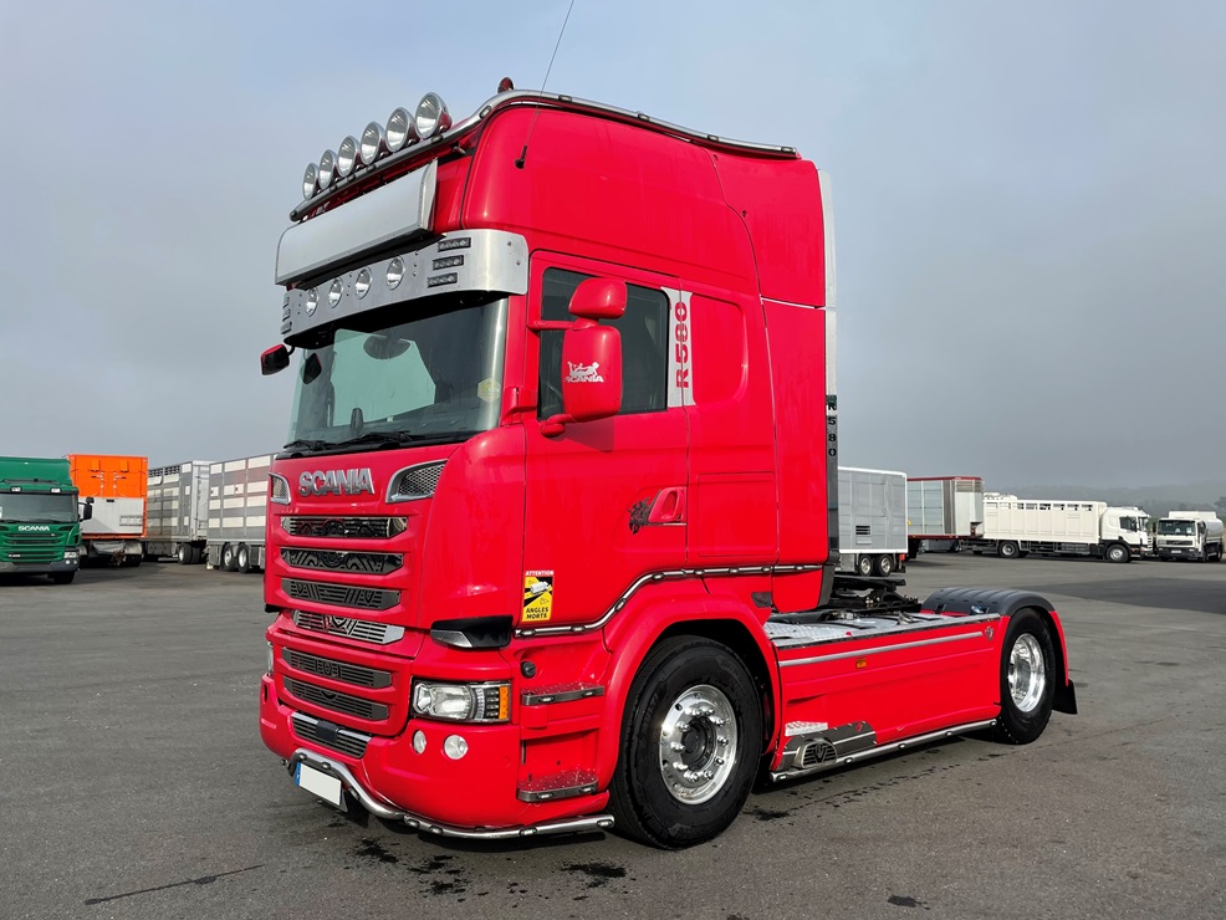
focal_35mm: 27
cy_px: 462
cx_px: 635
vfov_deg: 51.4
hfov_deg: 65.3
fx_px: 956
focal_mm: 4.2
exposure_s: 1/2451
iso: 32
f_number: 1.6
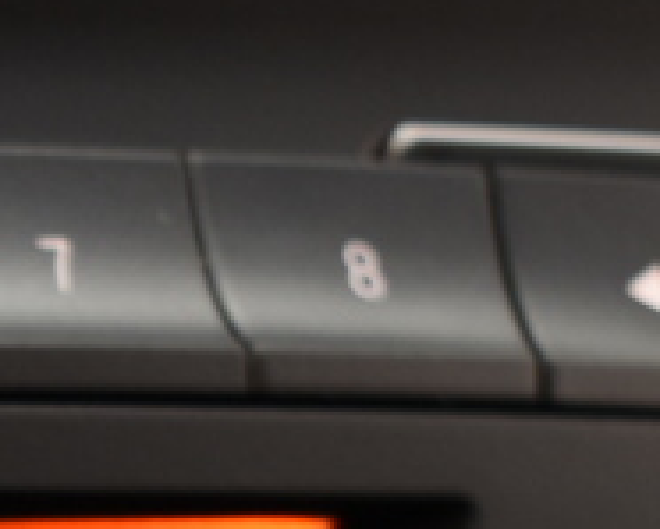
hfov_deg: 5.0
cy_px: 959
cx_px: -1164
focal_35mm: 368
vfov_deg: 4.2
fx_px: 7192
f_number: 4.2
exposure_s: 1/4
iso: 200
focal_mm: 30
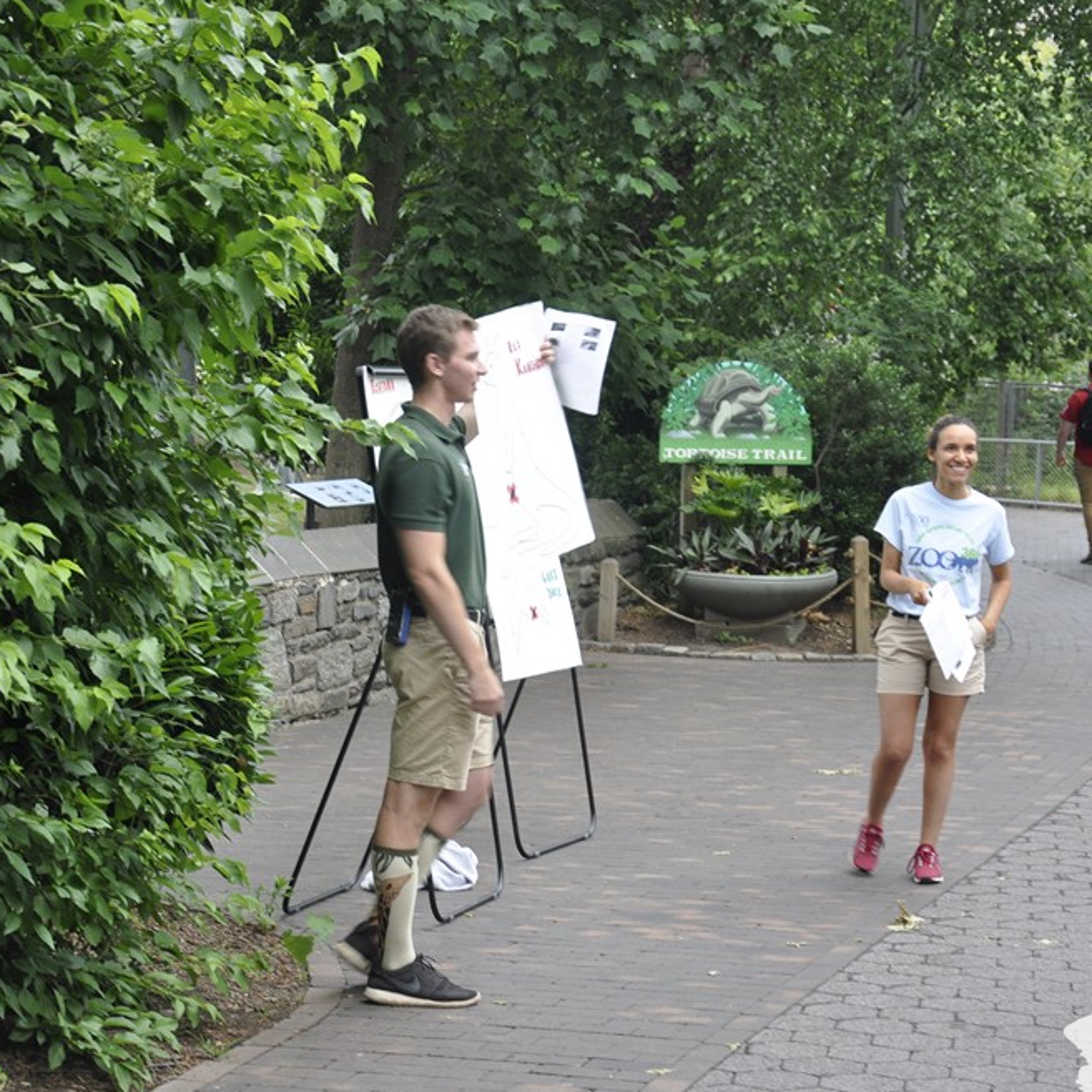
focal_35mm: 93
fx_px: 3319
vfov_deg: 18.7
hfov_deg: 18.7
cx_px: 514
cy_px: 545
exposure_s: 1/30
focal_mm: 48
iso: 400
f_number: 5.6
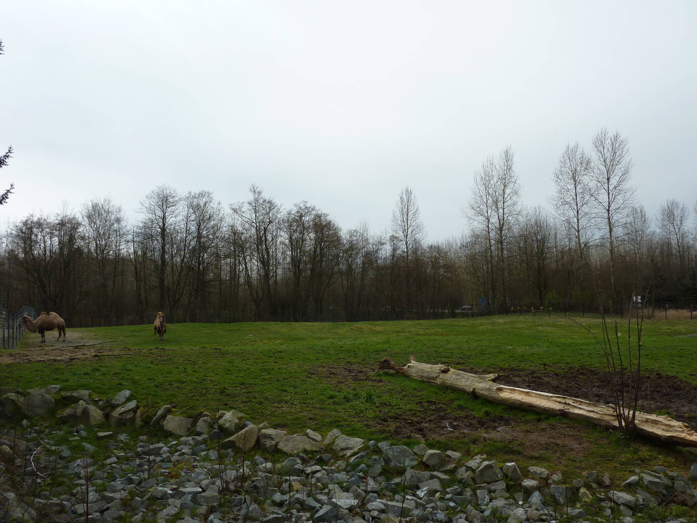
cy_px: 262
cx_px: 348
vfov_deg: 48.2
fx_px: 584
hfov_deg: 61.7
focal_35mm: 29
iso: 80
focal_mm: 4.7
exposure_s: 1/800
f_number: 4
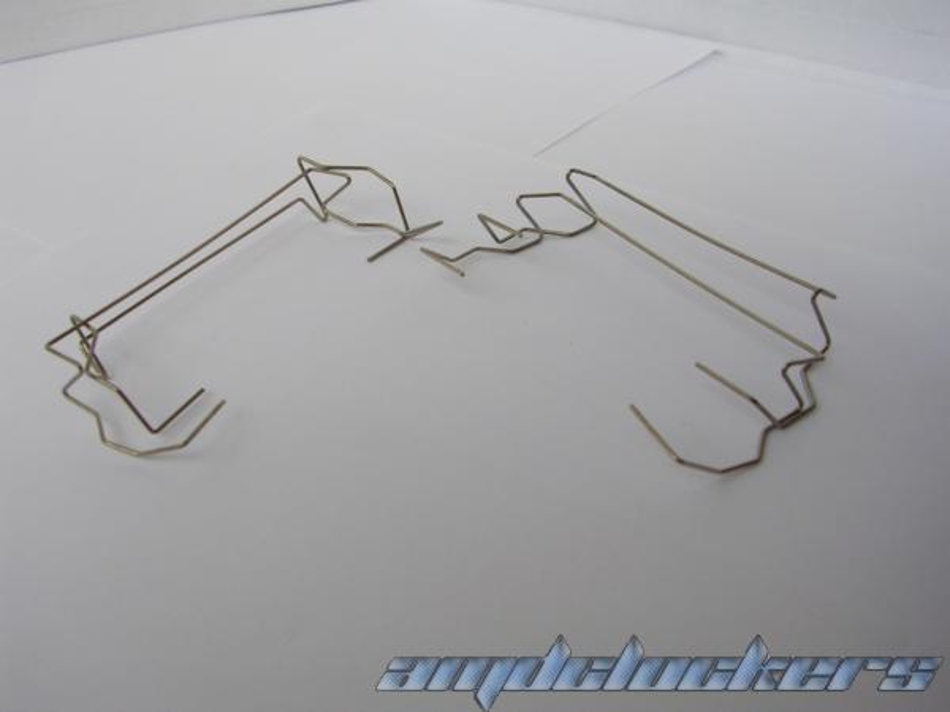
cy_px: 356
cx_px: 475
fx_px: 1125
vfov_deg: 35.1
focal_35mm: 41
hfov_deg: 45.8
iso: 50
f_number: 2.9
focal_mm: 6.2
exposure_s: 1/380
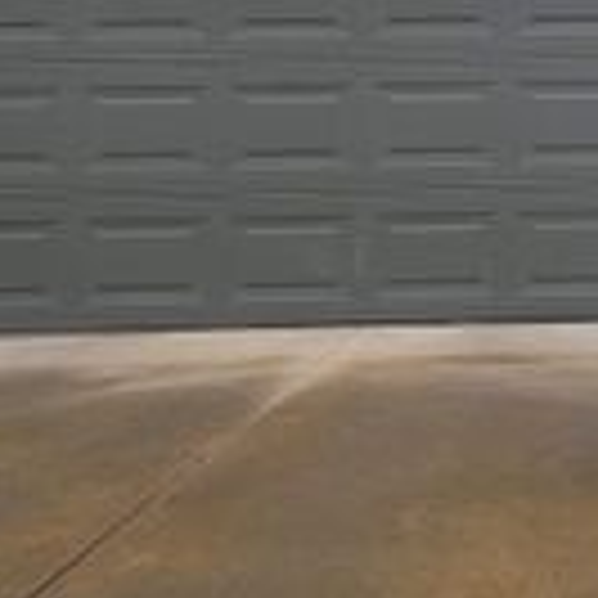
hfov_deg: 19.5
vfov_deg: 20.8
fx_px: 1564
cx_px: 832
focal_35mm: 80
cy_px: -25
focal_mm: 6.7
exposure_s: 1/202
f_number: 1.8
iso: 16
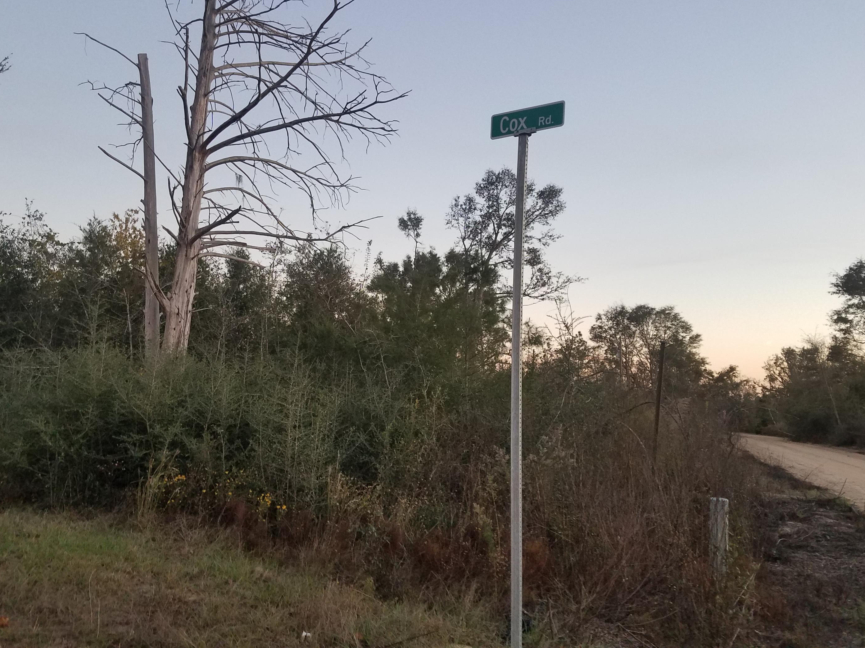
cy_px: 300
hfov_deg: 63.4
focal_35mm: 28
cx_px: 424
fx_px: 700
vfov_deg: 49.7
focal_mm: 4.2
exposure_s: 1/120
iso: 80
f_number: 1.7
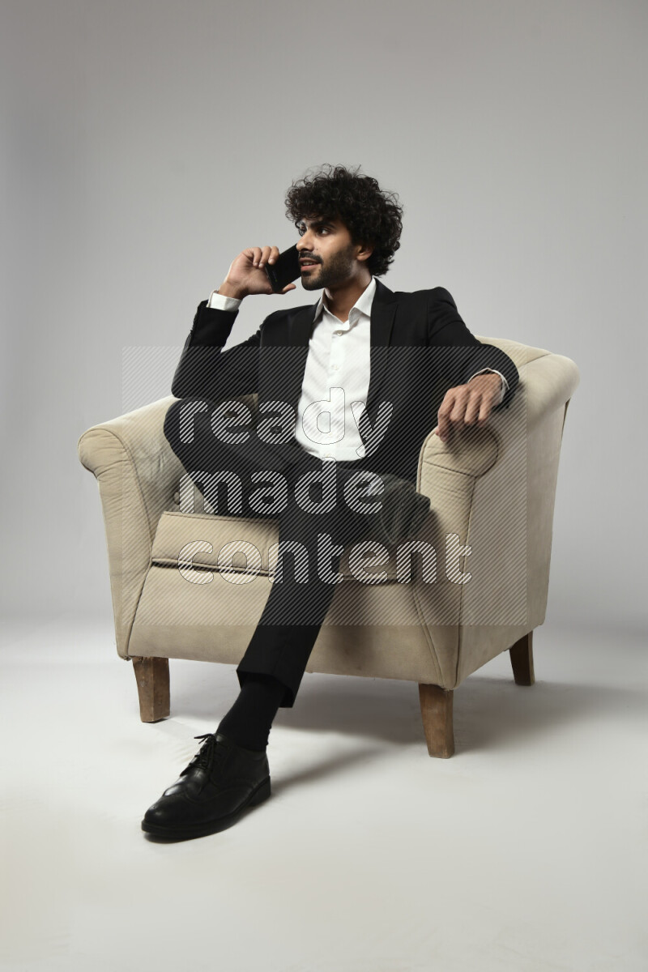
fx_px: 972
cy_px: 486
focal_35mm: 36
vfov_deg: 53.1
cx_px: 324
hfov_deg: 36.9
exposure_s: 1/125
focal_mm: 36
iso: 400
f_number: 5.6
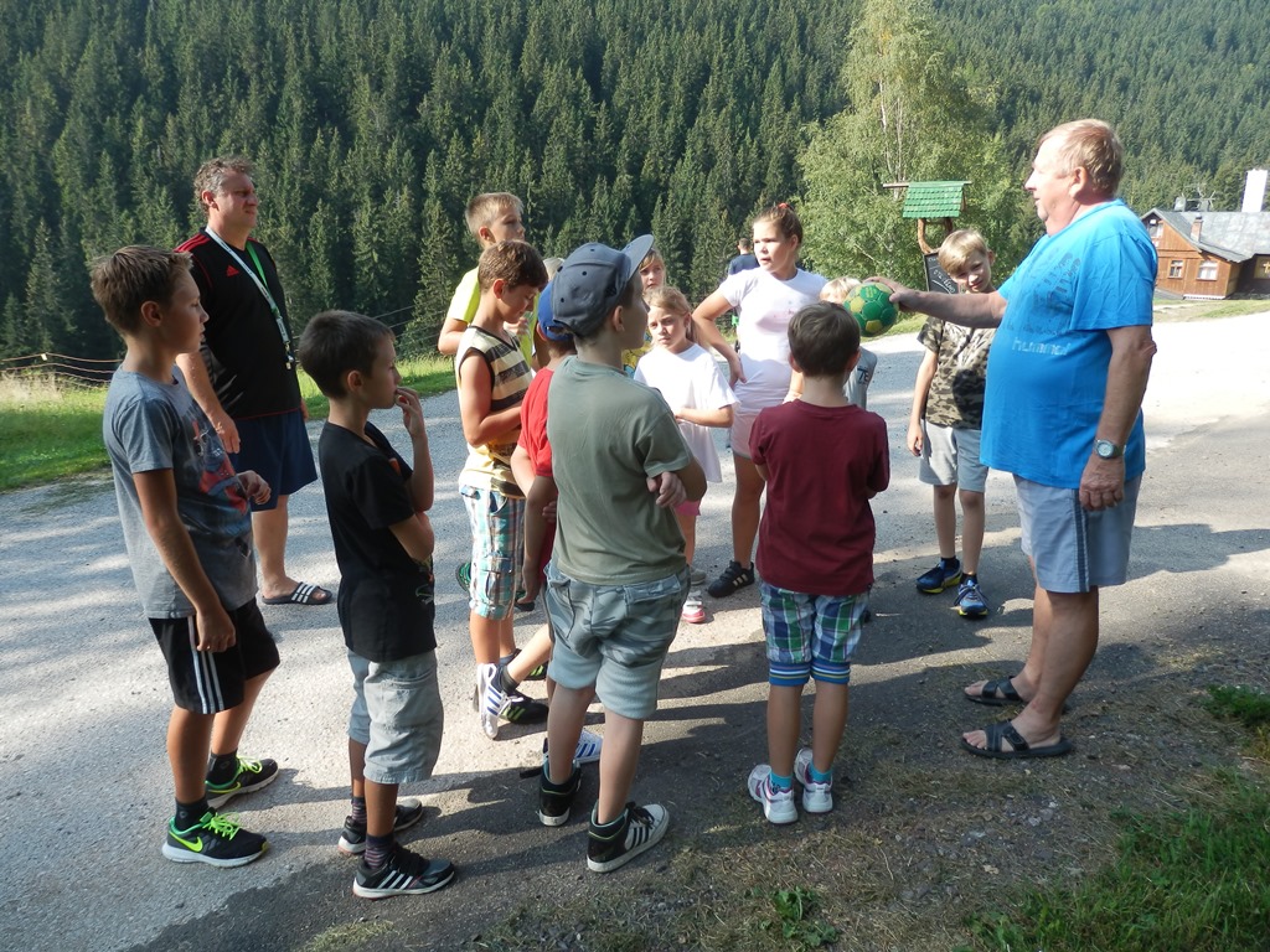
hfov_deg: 69.4
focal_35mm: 25
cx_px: 635
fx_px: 917
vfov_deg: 54.9
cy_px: 476
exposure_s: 1/320
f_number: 3
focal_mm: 4.5
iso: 80
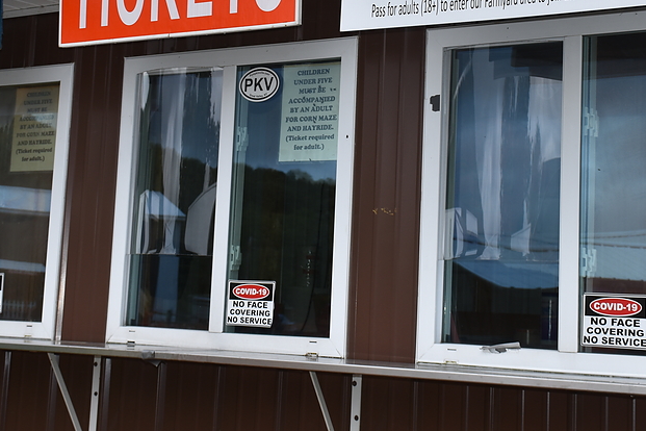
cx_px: 332
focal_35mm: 87
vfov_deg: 15.6
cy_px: 67
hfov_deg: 23.4
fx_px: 1561
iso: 100
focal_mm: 30
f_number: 8
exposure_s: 1/250
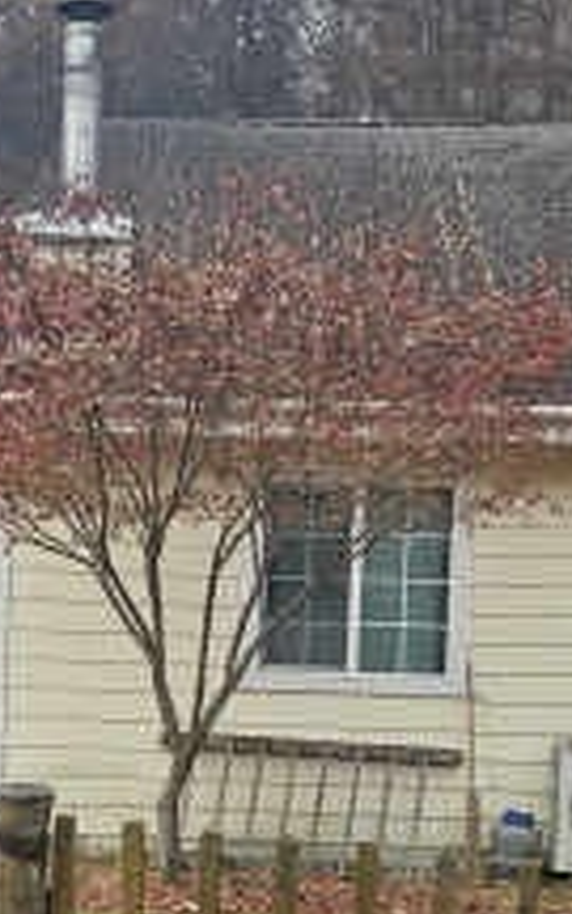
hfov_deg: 16.5
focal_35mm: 79
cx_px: 163
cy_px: 791
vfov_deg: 25.5
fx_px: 1970
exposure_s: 1/299
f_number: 1.8
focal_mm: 5.4
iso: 25
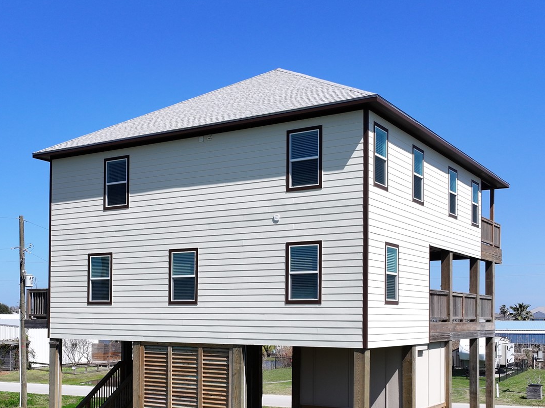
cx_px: 206
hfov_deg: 41.0
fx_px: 724
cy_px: 308
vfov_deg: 30.9
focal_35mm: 46
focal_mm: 12.29
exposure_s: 1/2000
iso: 100
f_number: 2.8
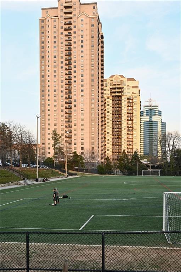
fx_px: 227
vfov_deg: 62.0
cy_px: 136
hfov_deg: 43.6
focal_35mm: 30
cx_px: 90
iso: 220
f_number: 5.6
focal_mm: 30
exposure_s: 1/125
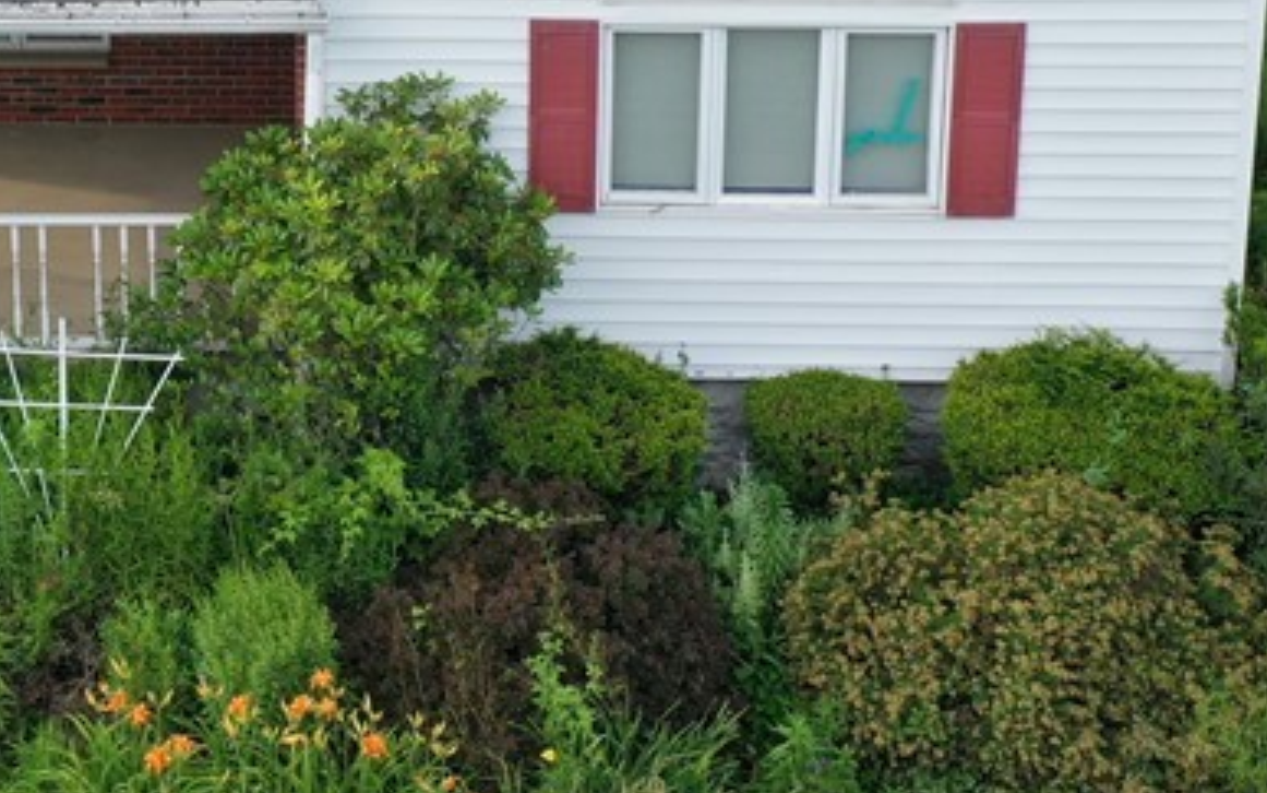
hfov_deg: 25.1
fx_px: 2763
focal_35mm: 80
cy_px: -364
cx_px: 138
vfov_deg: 15.2
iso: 100
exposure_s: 1/160
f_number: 4.5
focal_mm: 10.26
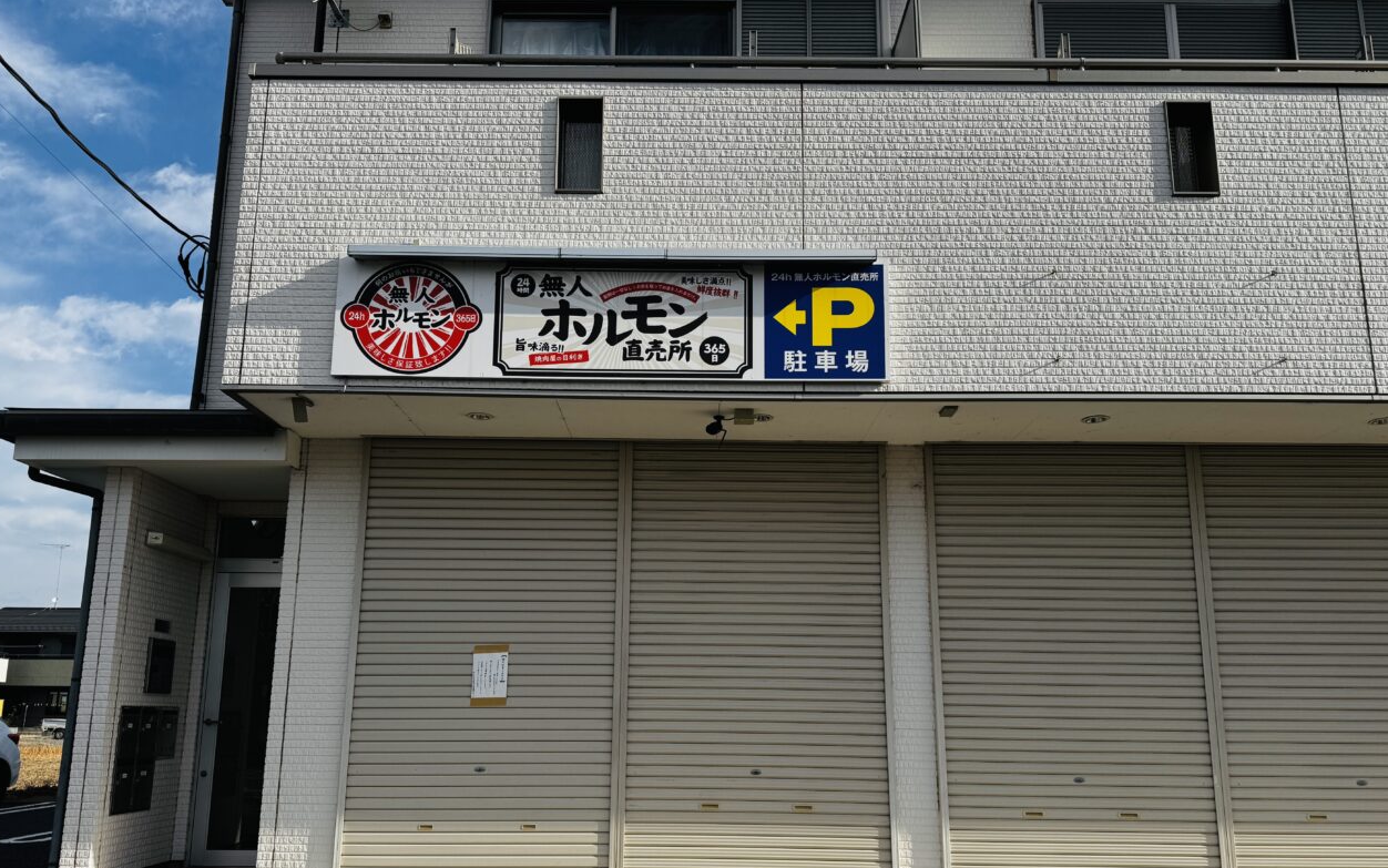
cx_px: 683
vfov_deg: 47.3
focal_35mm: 26
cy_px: 530
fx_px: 984
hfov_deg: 70.4
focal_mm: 6.76
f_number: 1.78
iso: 80
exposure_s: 1/4310
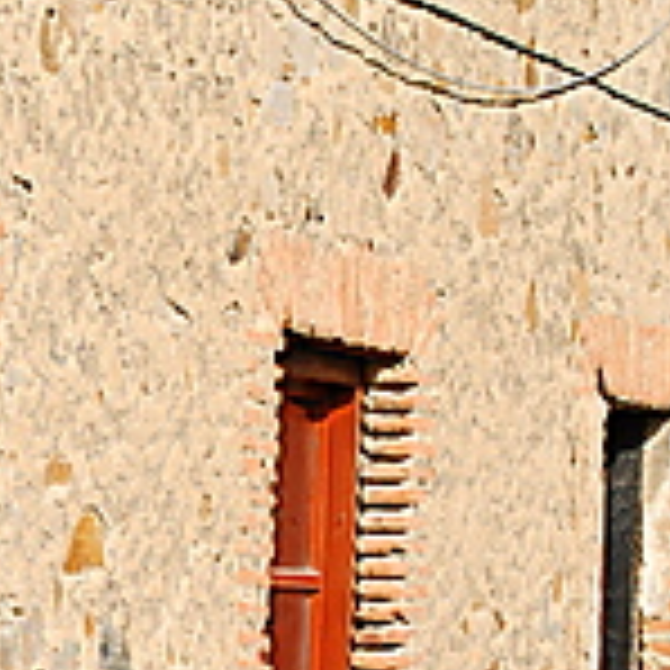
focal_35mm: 235
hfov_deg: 7.3
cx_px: -391
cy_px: 661
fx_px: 5155
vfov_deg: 7.4
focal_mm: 55
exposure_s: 1/640
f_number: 5.6
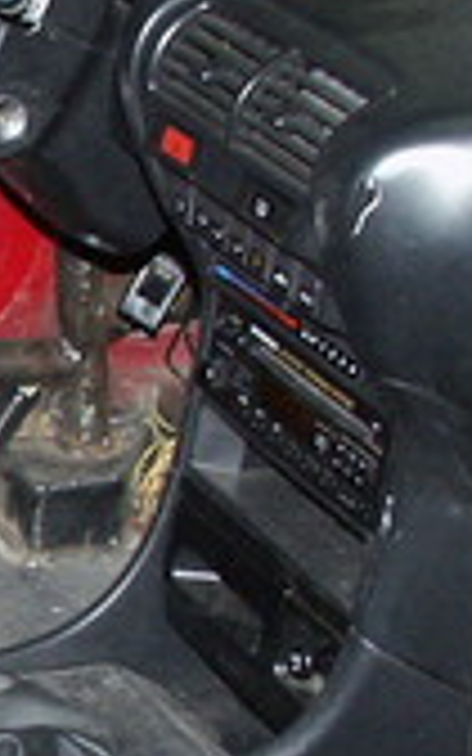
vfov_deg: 14.2
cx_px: -553
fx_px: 3005
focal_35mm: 146
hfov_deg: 8.4
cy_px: 644
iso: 200
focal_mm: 7.59
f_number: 2.8
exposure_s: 1/45
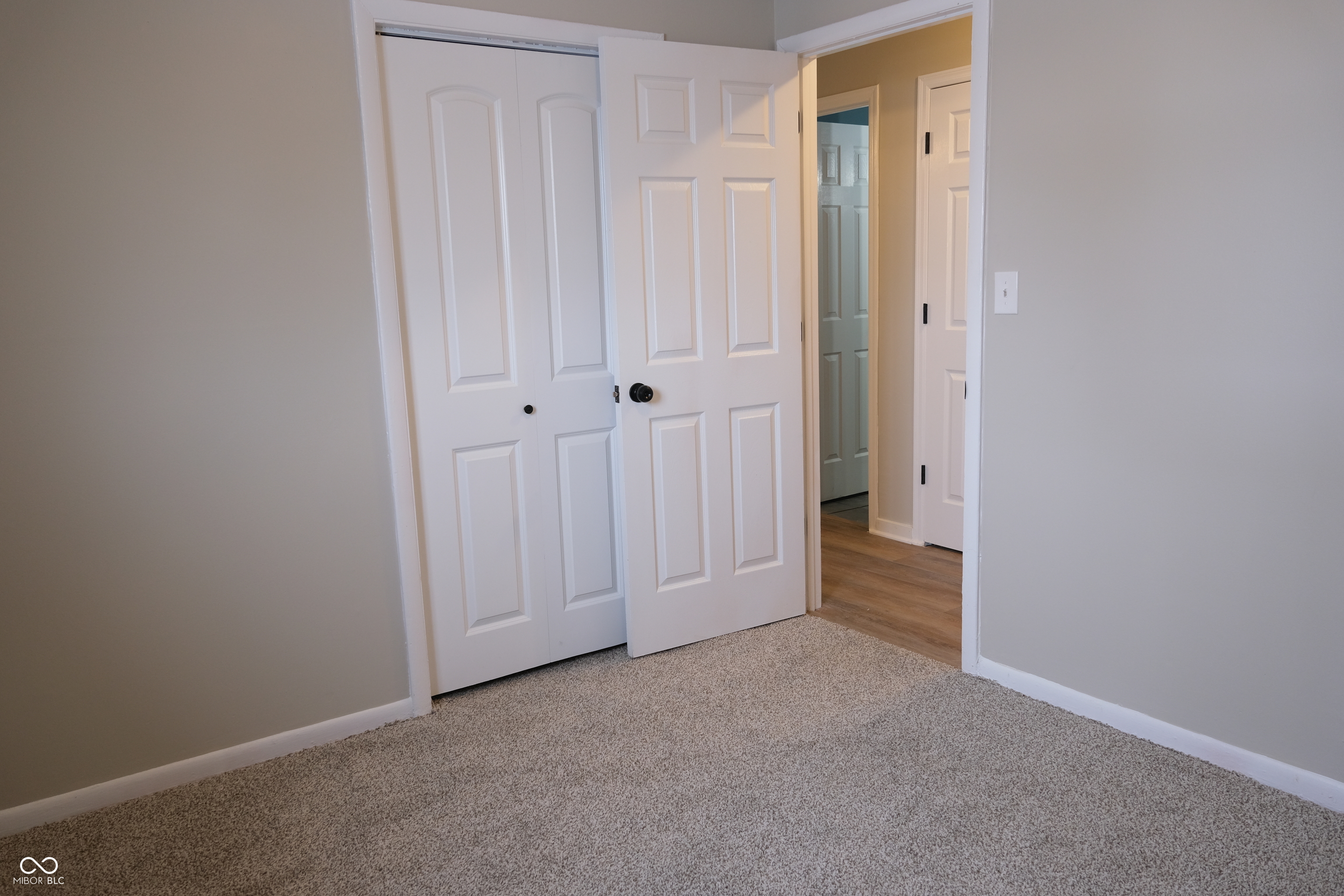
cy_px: 448
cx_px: 672
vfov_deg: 49.6
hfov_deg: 69.4
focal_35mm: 26
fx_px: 971
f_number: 4
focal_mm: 17.1
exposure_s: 1/26
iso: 640
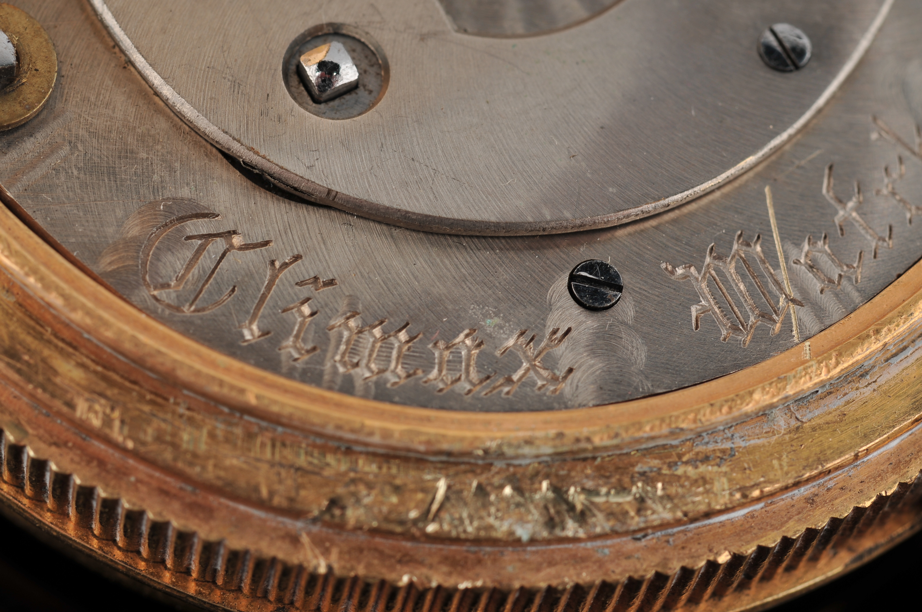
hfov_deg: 22.6
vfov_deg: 15.2
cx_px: 461
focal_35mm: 90
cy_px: 306
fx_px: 2302
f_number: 14
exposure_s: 1/200
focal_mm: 60
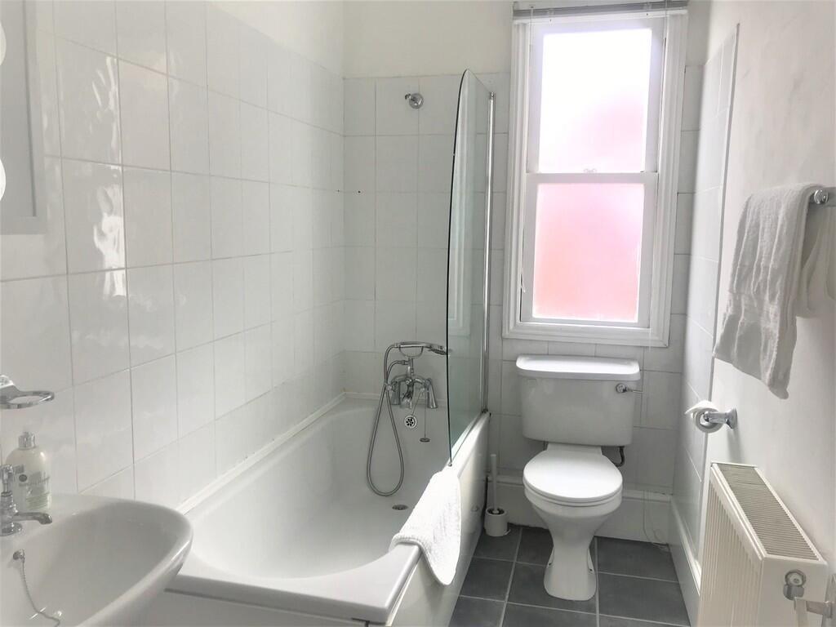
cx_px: 418
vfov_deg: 49.7
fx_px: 676
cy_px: 314
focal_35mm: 28
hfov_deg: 63.4
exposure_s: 1/100
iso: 25
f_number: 1.8
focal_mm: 3.99
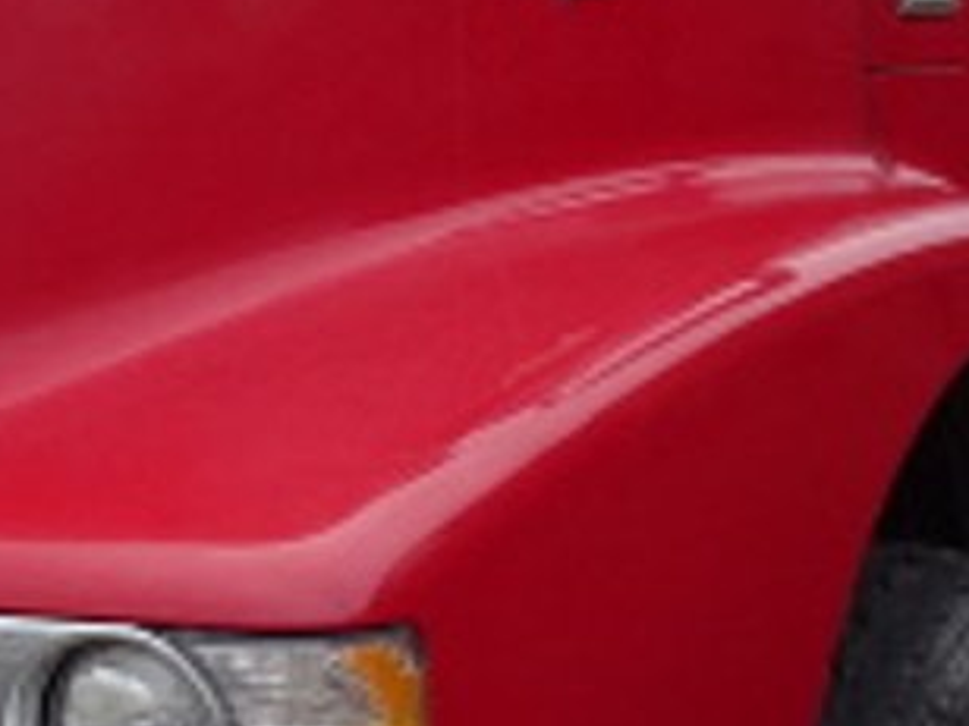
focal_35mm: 118
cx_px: -20
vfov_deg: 12.5
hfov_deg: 16.3
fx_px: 3303
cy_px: 206
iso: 80
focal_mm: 4.1
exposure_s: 1/80
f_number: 3.5
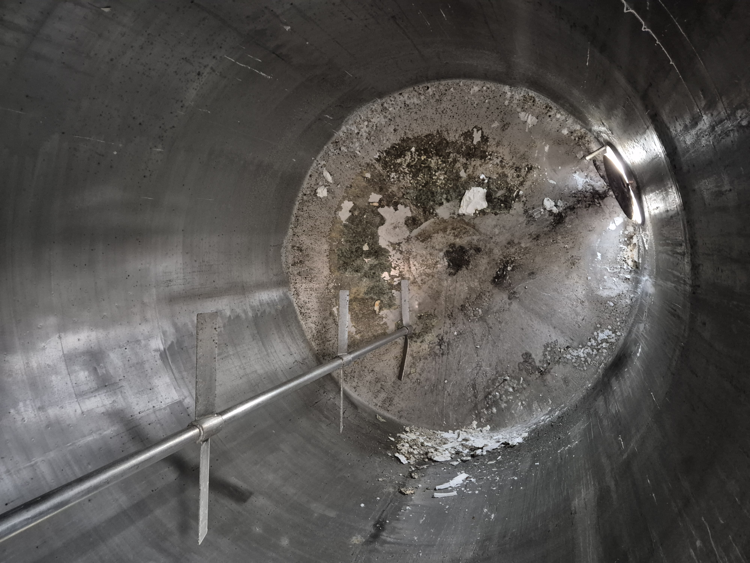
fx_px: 498
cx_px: 375
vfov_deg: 58.9
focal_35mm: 23
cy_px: 282
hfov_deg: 73.9
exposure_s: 1/33
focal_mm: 5.4
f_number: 1.8
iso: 1600
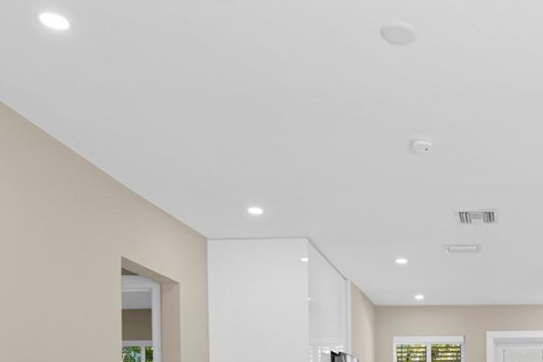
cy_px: 416
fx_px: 649
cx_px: 477
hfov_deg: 42.1
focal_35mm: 43
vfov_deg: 27.9
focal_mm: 16
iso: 160
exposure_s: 1/30
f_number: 7.1
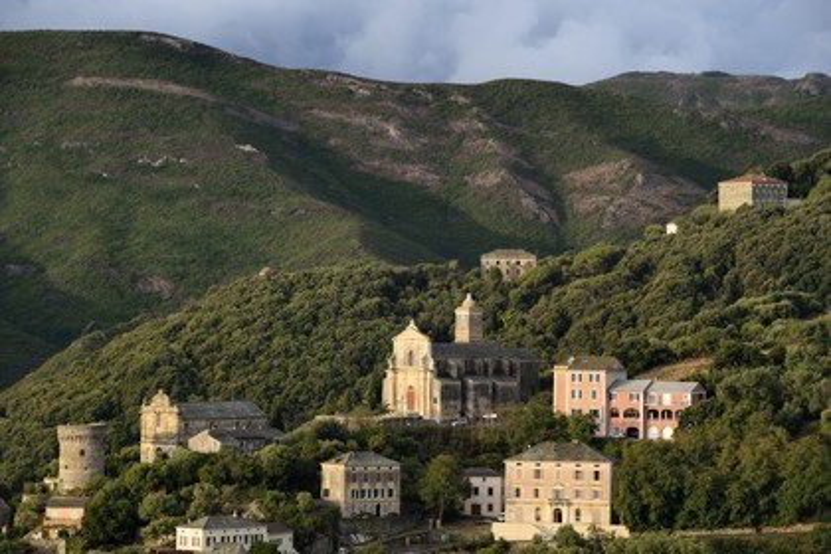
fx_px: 3462
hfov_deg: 13.7
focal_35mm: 150
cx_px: 416
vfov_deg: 9.1
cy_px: 277
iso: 200
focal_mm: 150
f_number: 9
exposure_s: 1/160
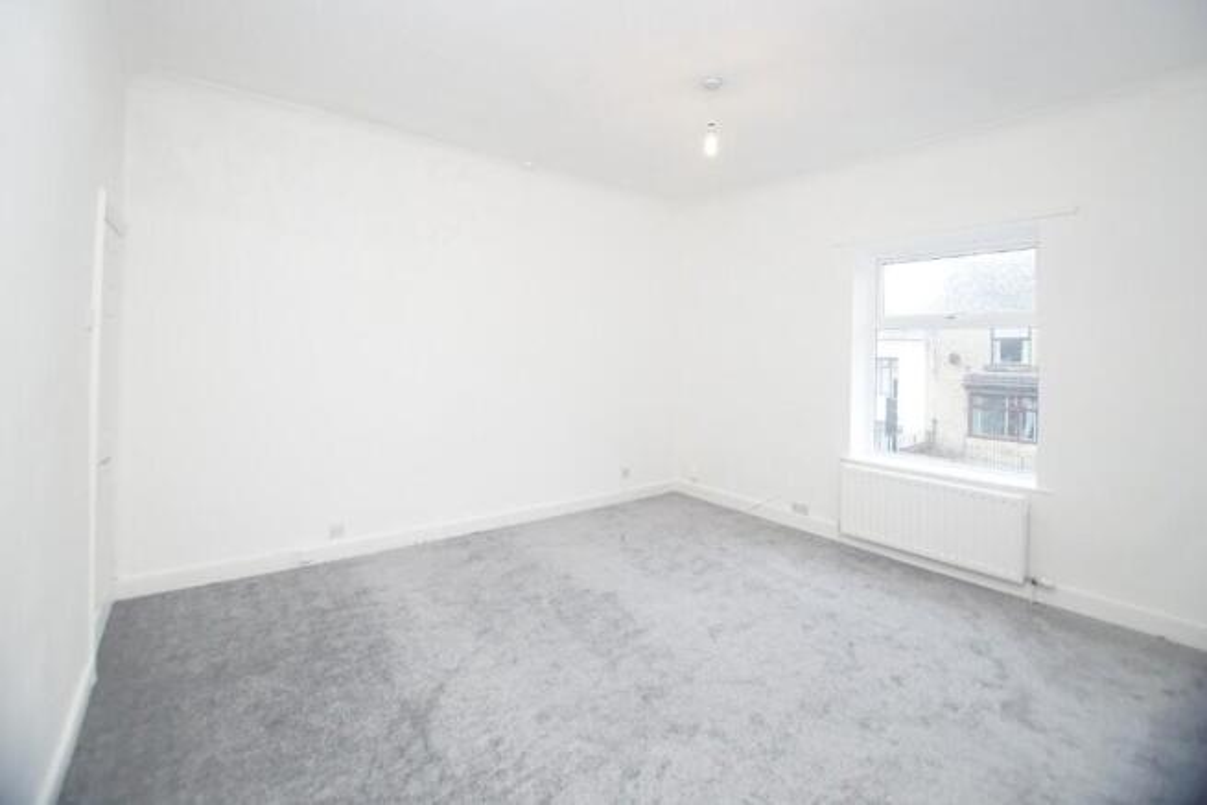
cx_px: 604
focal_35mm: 15
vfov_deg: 77.4
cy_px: 402
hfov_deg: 100.4
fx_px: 503
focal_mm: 10
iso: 2500
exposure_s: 1/160
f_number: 3.5
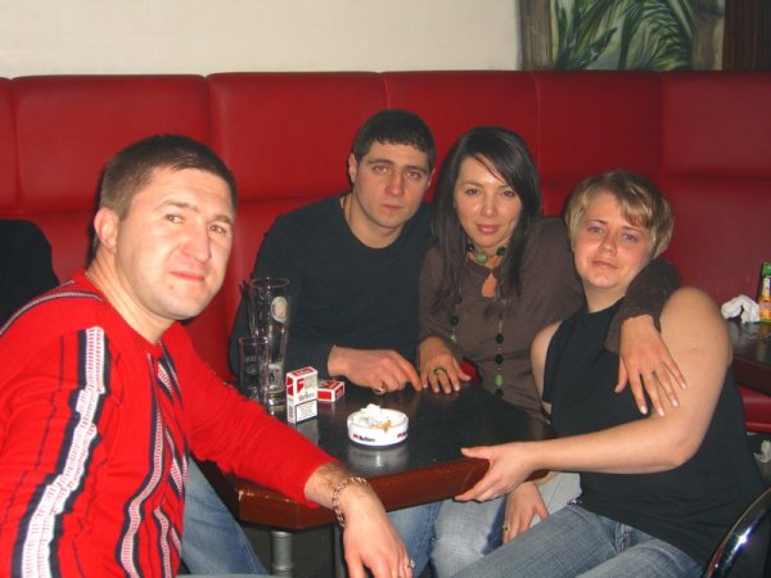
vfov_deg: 31.5
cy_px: 289
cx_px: 386
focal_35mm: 46
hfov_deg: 41.2
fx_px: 1025
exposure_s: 1/60
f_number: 3.1
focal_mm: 9.5
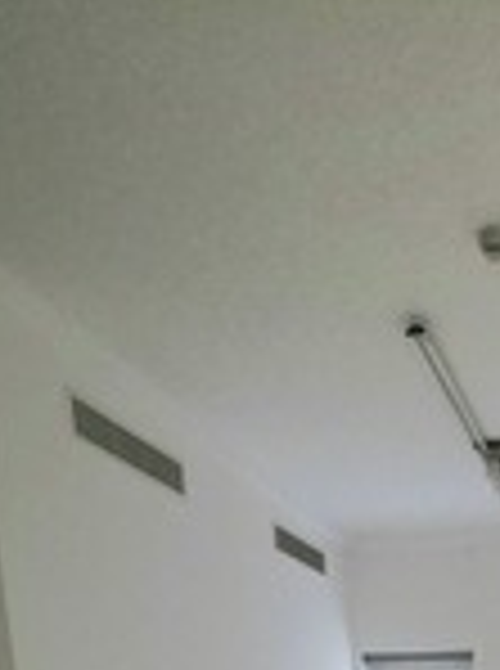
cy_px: 942
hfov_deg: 32.0
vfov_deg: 31.2
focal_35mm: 40
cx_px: 538
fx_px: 774
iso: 160
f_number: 1.9
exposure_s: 1/50.3
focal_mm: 2.2
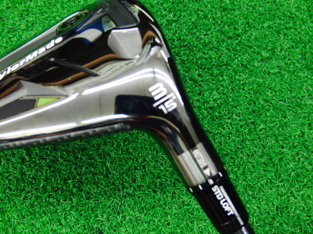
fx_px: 335
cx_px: 156
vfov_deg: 38.7
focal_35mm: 37
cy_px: 117
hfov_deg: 50.1
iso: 400
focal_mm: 6.42
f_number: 3.6
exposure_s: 1/25
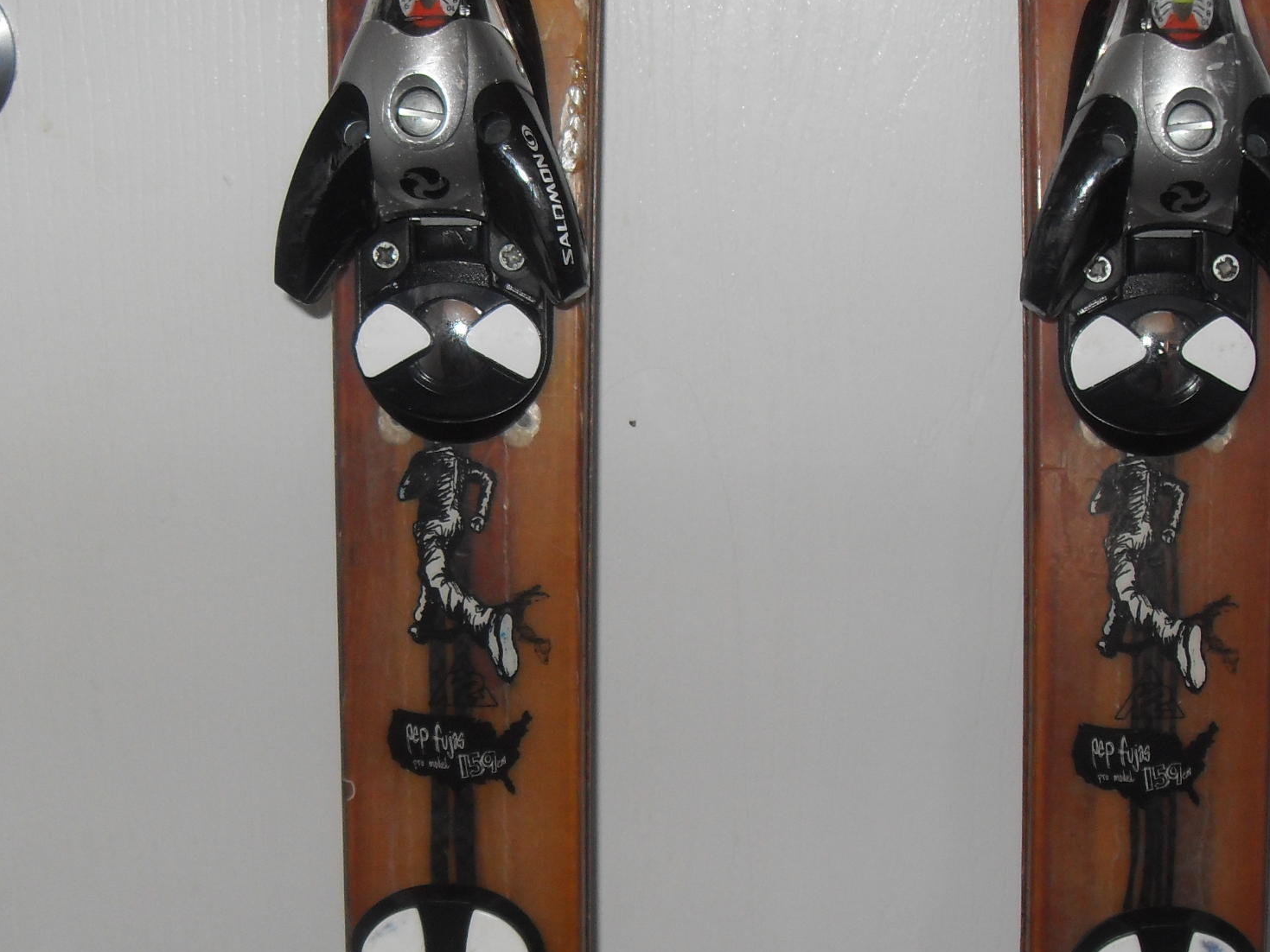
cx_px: 718
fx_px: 2201
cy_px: 676
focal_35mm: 60
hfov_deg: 32.1
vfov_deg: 24.2
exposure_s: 1/45
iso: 100
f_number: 2.8
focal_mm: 6.3
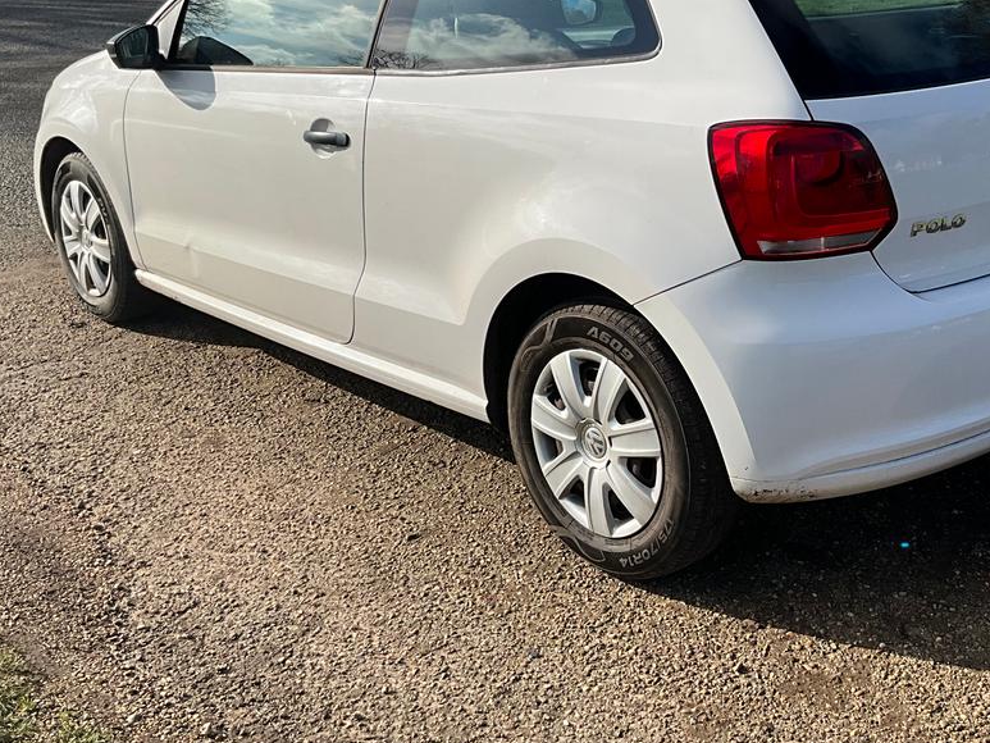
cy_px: 246
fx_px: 1287
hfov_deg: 41.7
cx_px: 634
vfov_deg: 31.9
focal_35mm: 45
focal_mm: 3
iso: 25
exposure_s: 1/2058
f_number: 1.8
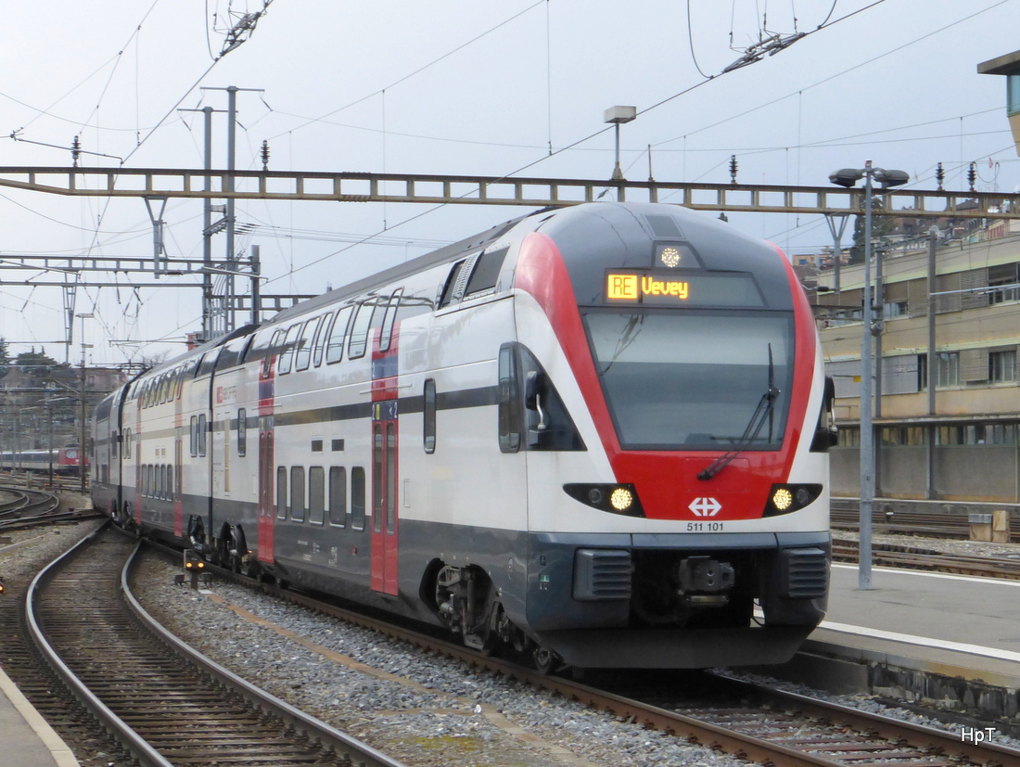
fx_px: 1799
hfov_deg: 31.7
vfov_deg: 24.1
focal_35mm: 61
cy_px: 384
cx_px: 510
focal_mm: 10.3
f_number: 4.7
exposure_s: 1/250
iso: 200
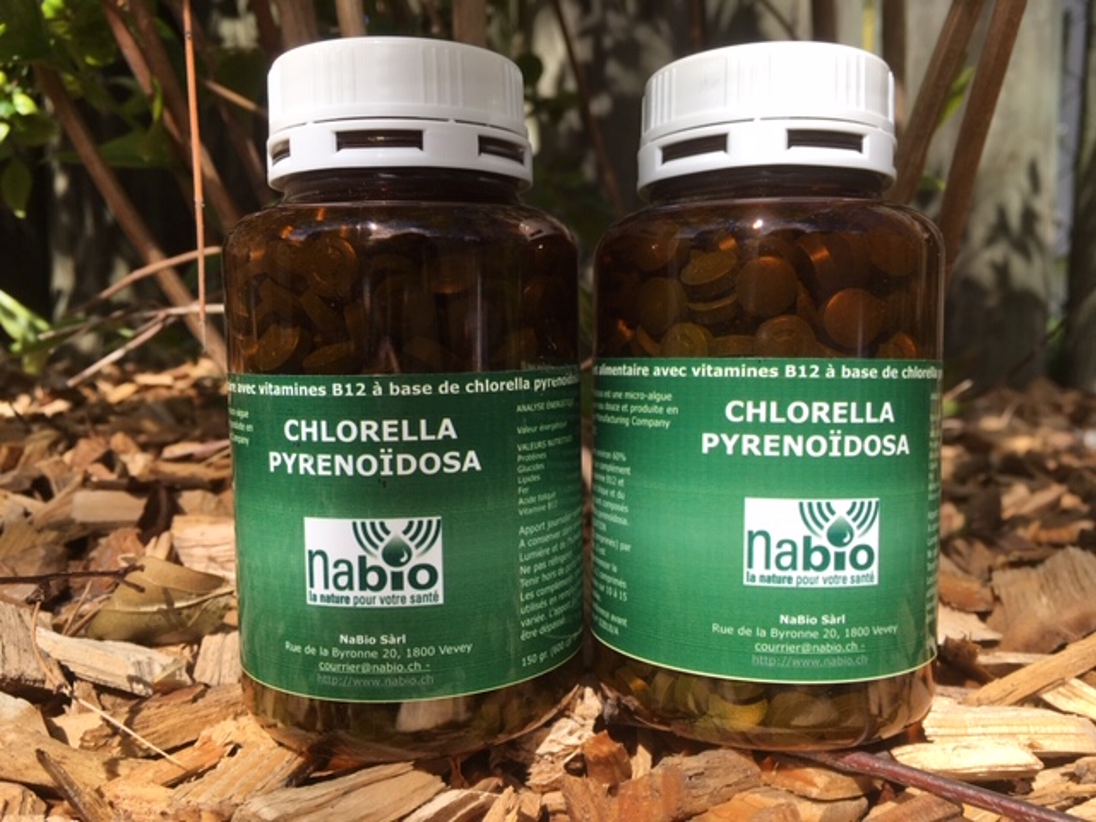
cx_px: 548
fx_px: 918
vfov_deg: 48.2
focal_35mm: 29
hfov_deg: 61.7
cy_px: 411
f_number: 2.2
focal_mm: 4.15
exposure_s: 1/1040
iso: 25
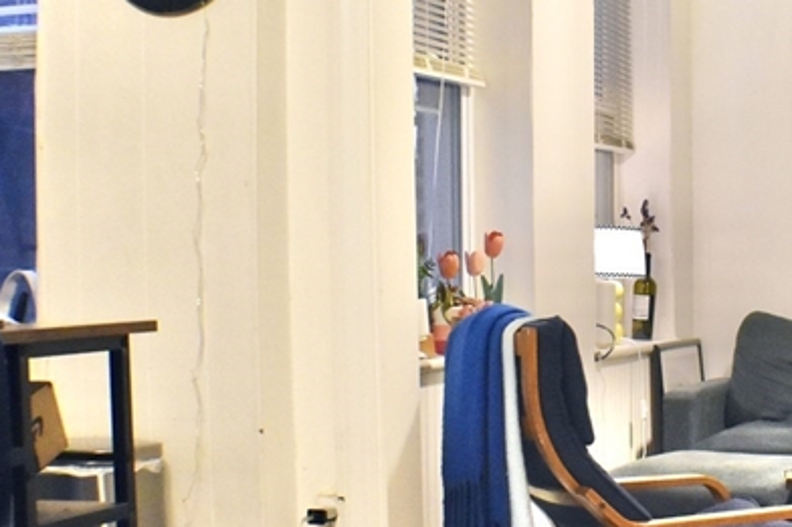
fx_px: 2243
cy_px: 286
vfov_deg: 13.4
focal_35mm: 102
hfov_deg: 19.7
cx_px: 711
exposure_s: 1/125
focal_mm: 26
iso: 1800
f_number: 4
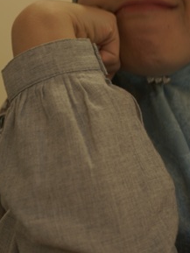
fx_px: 724
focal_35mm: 99
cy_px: 34
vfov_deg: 19.5
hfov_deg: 14.9
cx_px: 146
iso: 250
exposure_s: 1/8
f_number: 4.5
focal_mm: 48
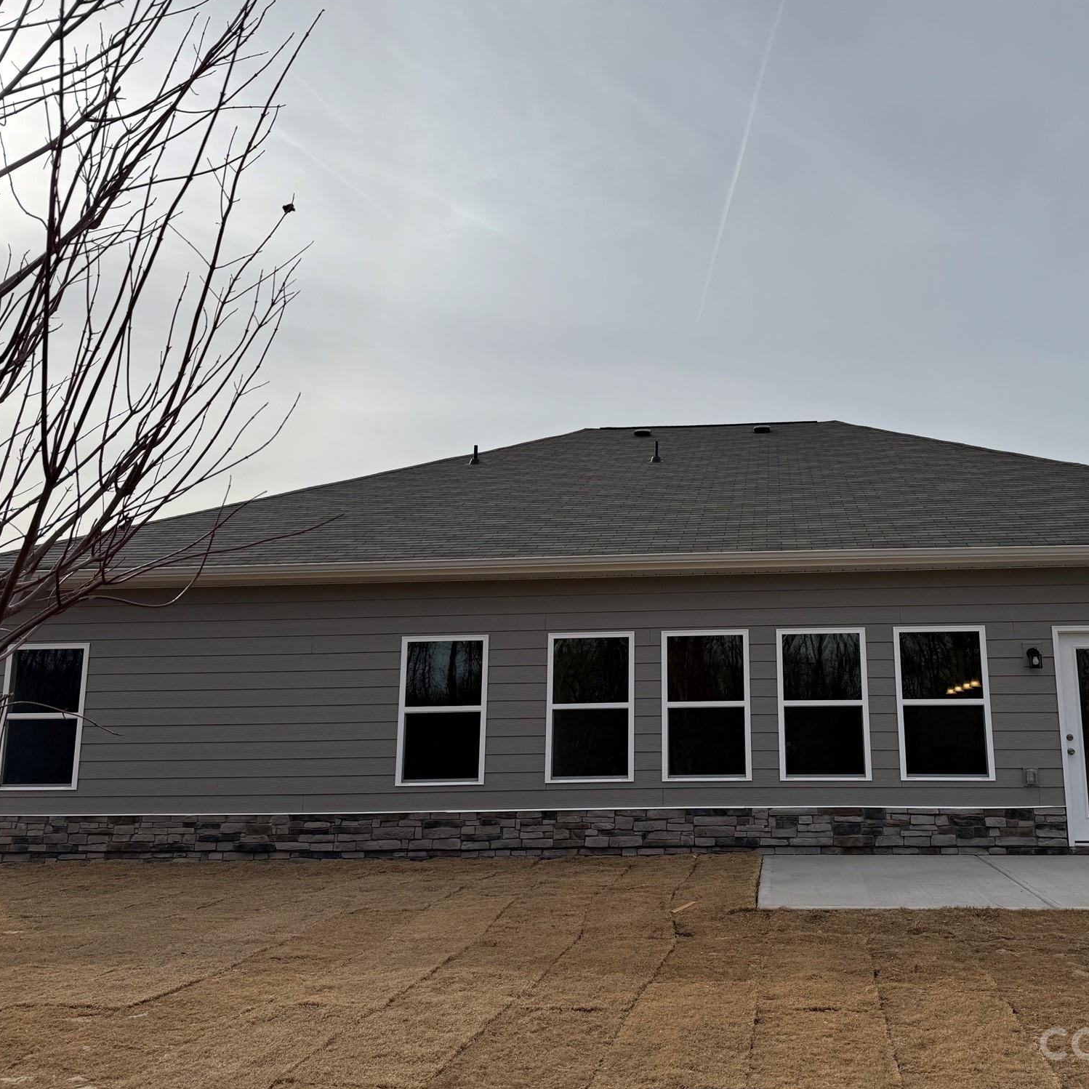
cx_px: 707
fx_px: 1032
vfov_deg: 55.6
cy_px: 549
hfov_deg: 54.7
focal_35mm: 29
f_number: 1.78
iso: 80
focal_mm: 6.76
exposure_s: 1/11905
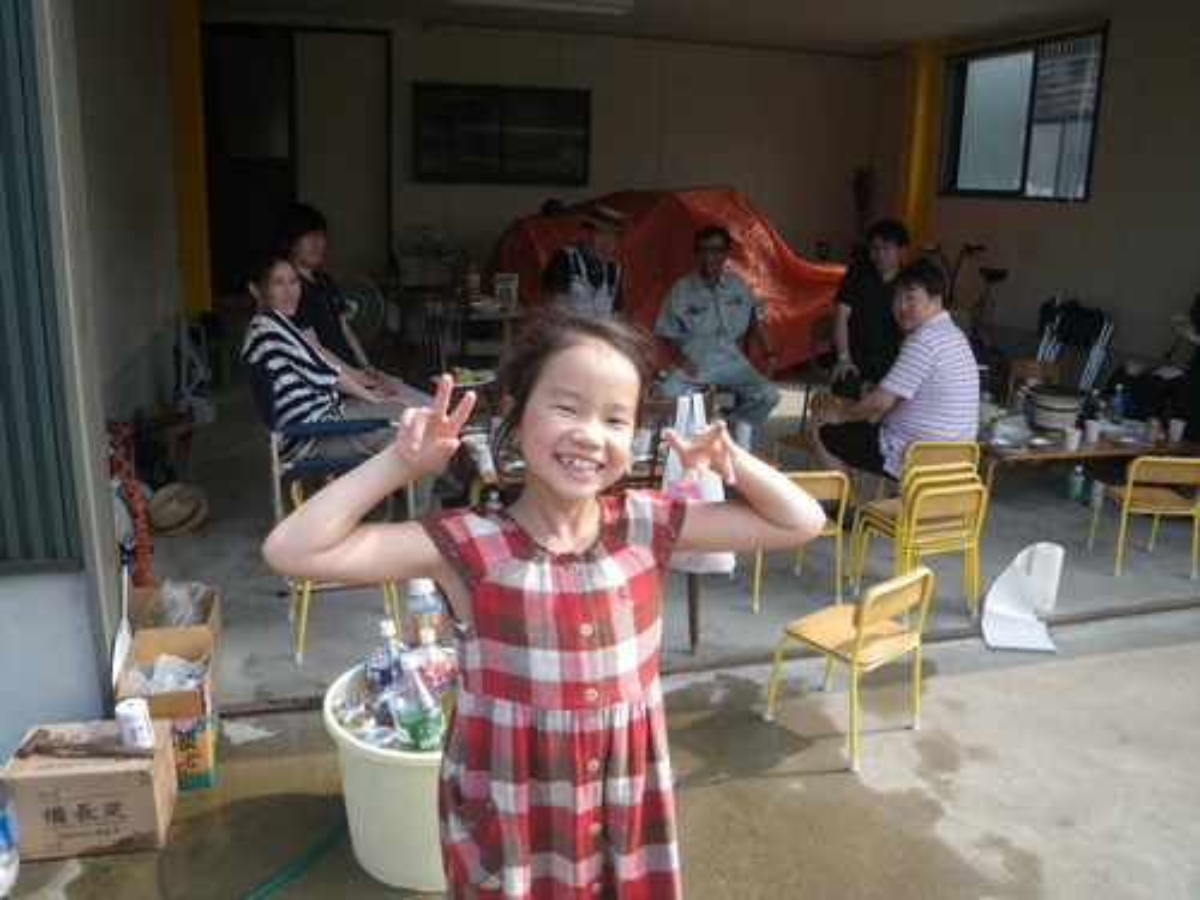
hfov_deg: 63.4
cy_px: 450
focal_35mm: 28
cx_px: 600
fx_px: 971
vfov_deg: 49.7
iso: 64
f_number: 3.5
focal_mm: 5
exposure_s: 1/200
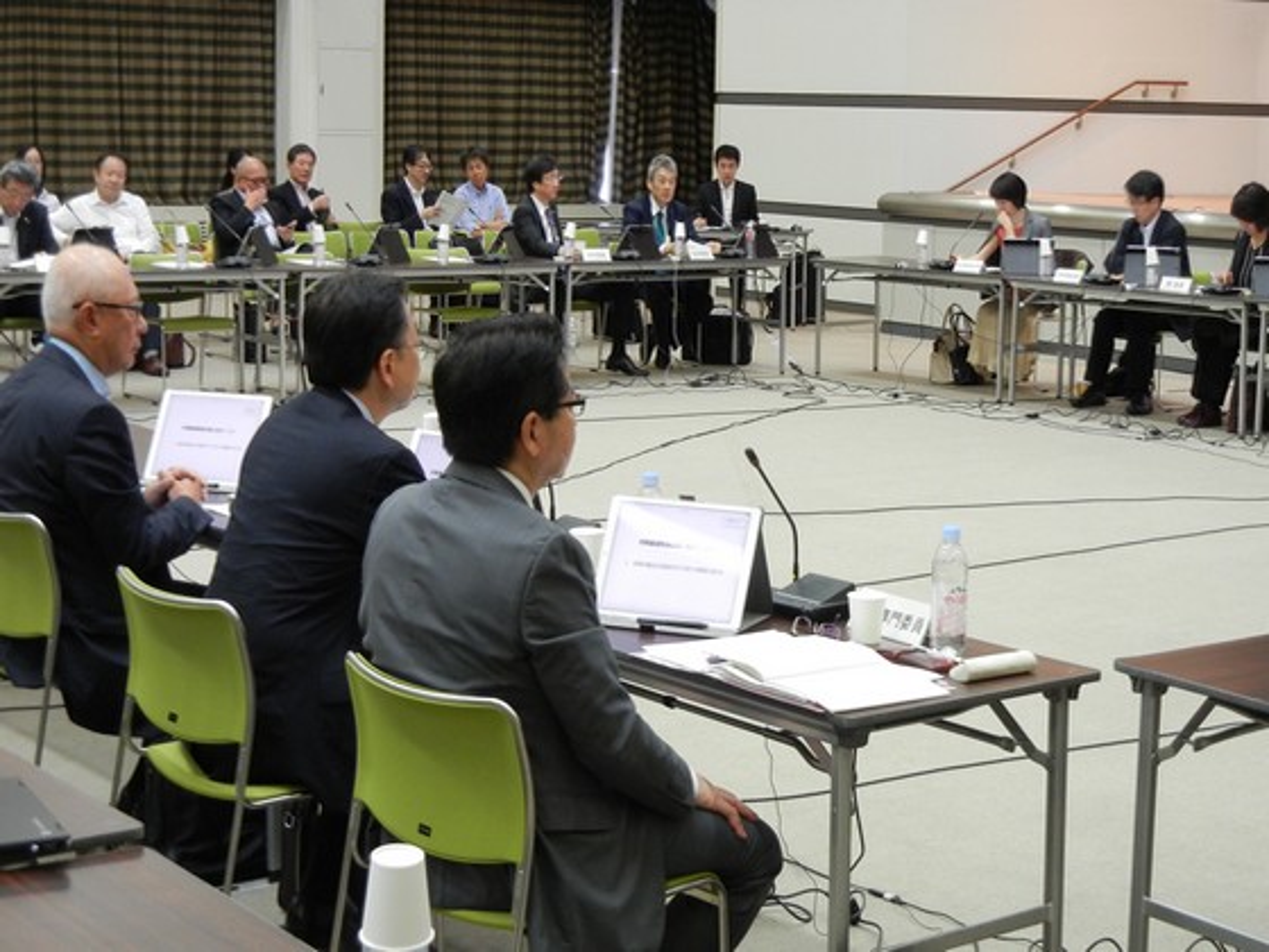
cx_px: 634
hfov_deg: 32.7
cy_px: 476
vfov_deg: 24.8
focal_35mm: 59
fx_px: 2163
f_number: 4
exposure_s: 1/9
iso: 400
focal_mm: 10.6
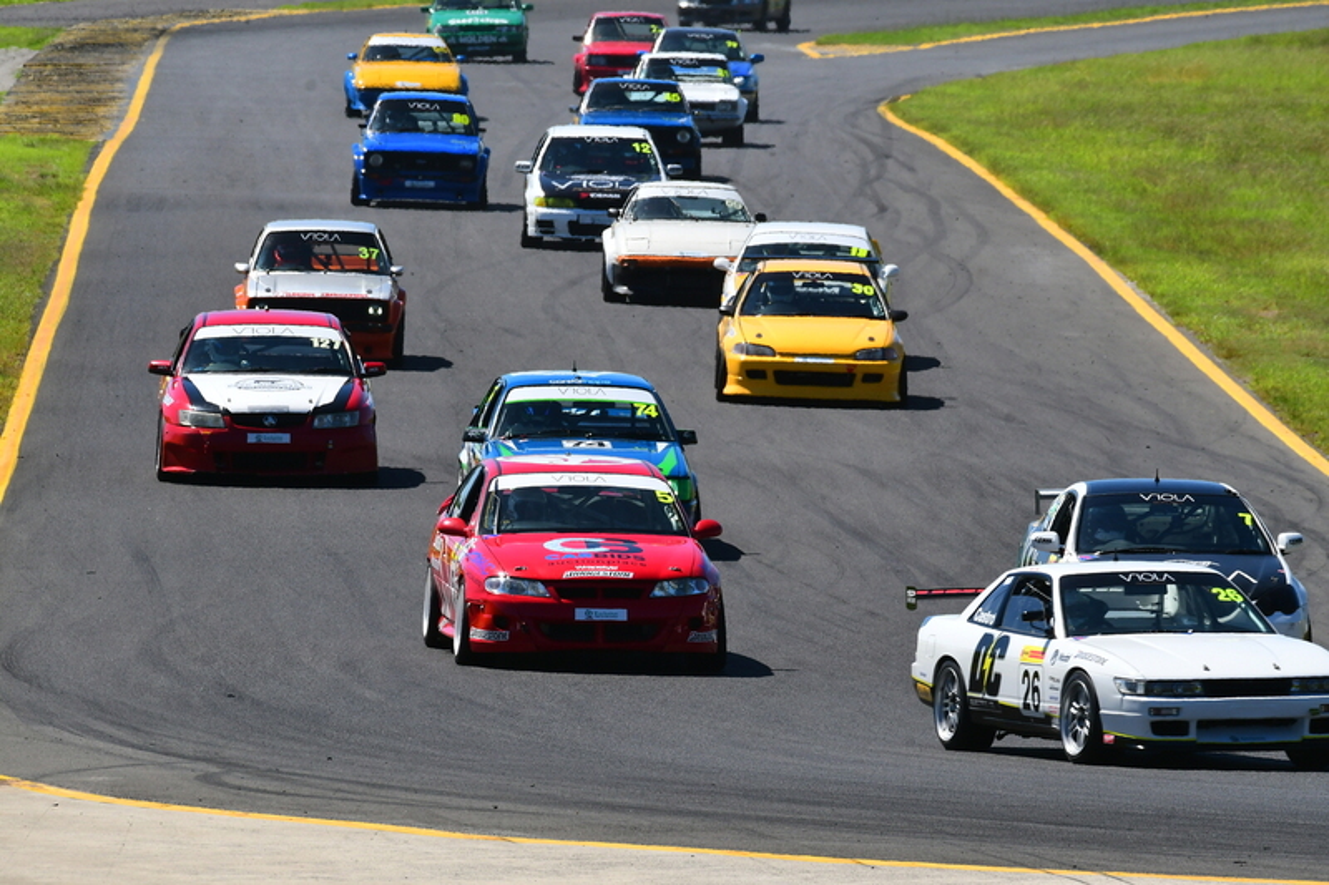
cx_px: 664
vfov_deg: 2.3
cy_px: 442
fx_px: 21590
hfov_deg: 3.5
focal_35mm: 585
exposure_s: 1/640
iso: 500
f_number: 13
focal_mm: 390
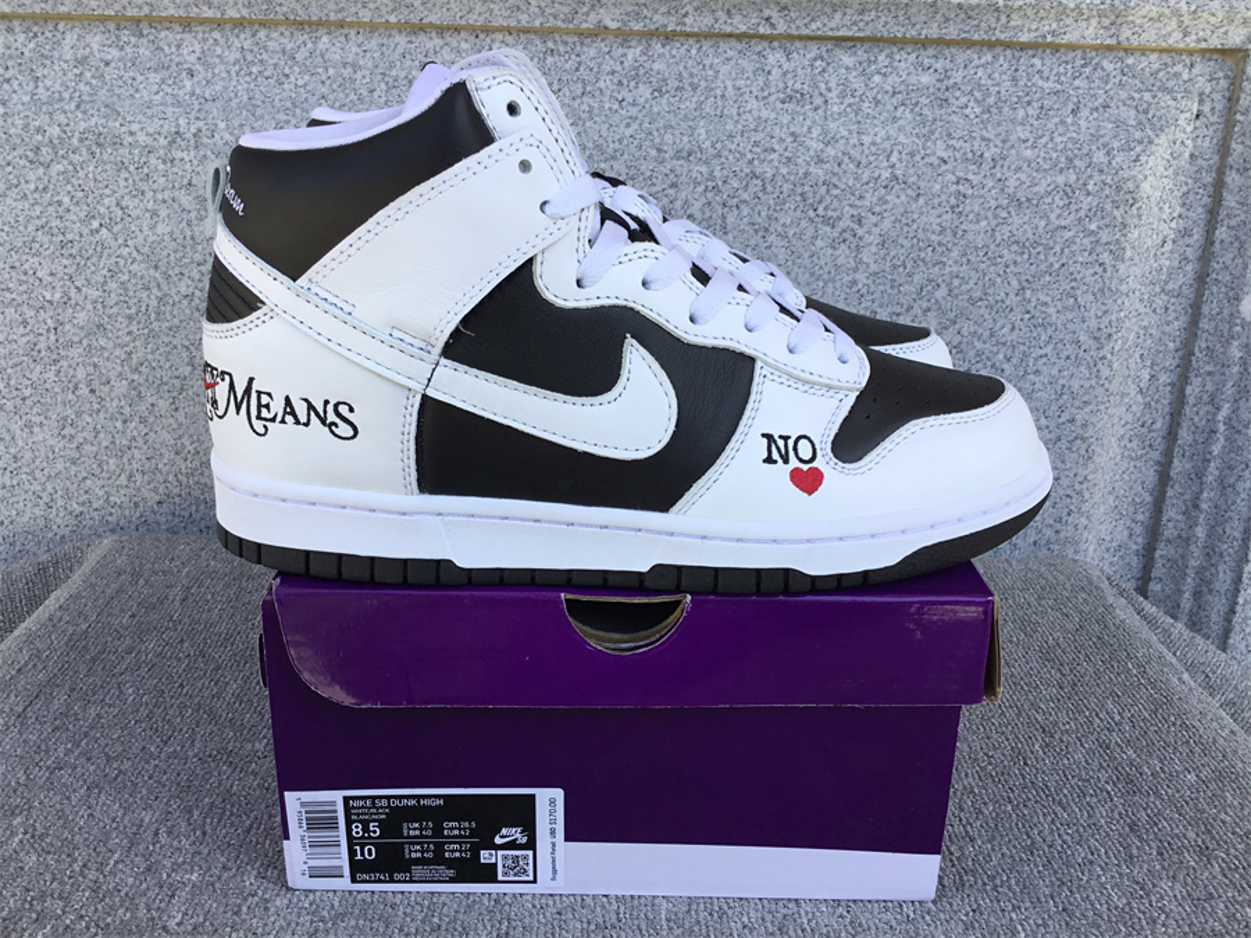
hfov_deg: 58.4
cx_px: 626
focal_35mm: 31
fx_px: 1120
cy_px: 469
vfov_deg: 45.4
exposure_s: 1/377
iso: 25
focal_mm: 3.3
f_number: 2.4
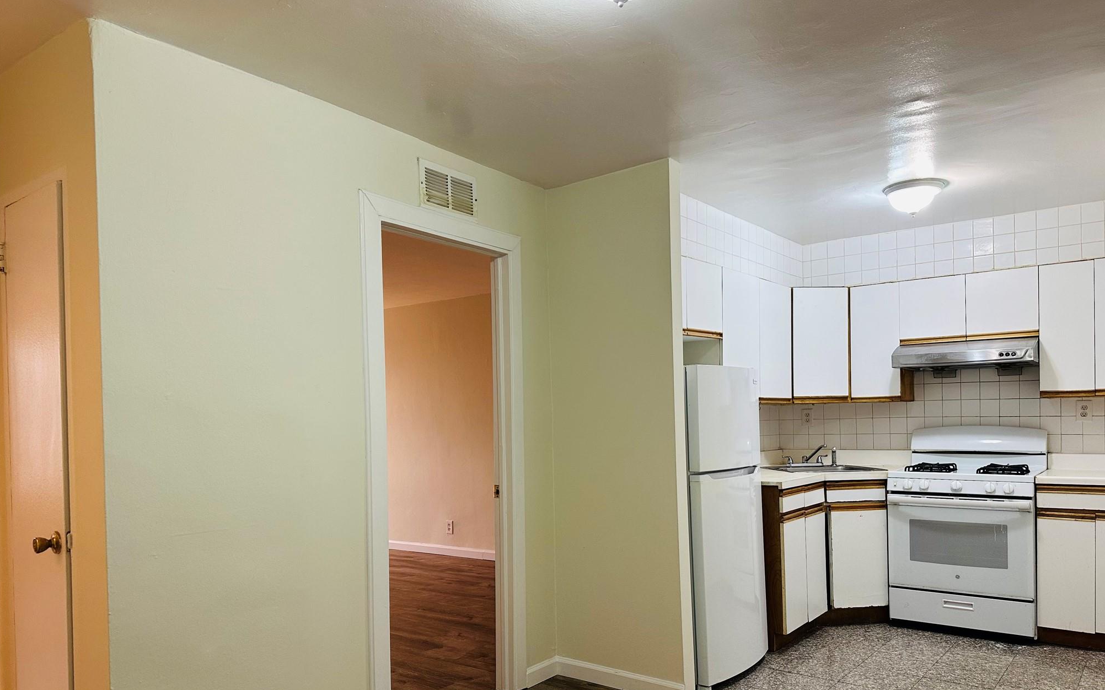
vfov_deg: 47.3
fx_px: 783
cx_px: 562
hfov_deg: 70.4
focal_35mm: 26
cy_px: 414
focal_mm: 6.86
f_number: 1.78
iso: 160
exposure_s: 1/60
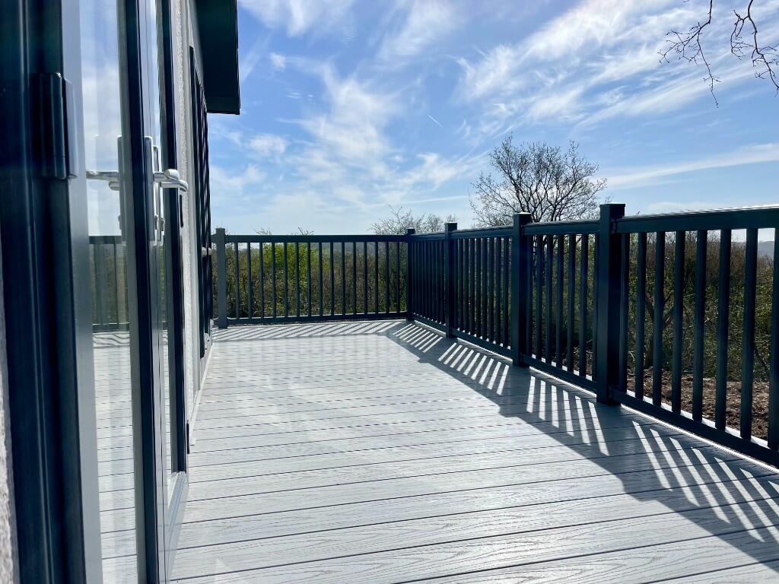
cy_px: 292
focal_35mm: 26
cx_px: 390
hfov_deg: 67.3
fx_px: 585
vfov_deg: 53.1
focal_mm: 4.2
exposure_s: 1/8403
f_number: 1.6
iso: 32
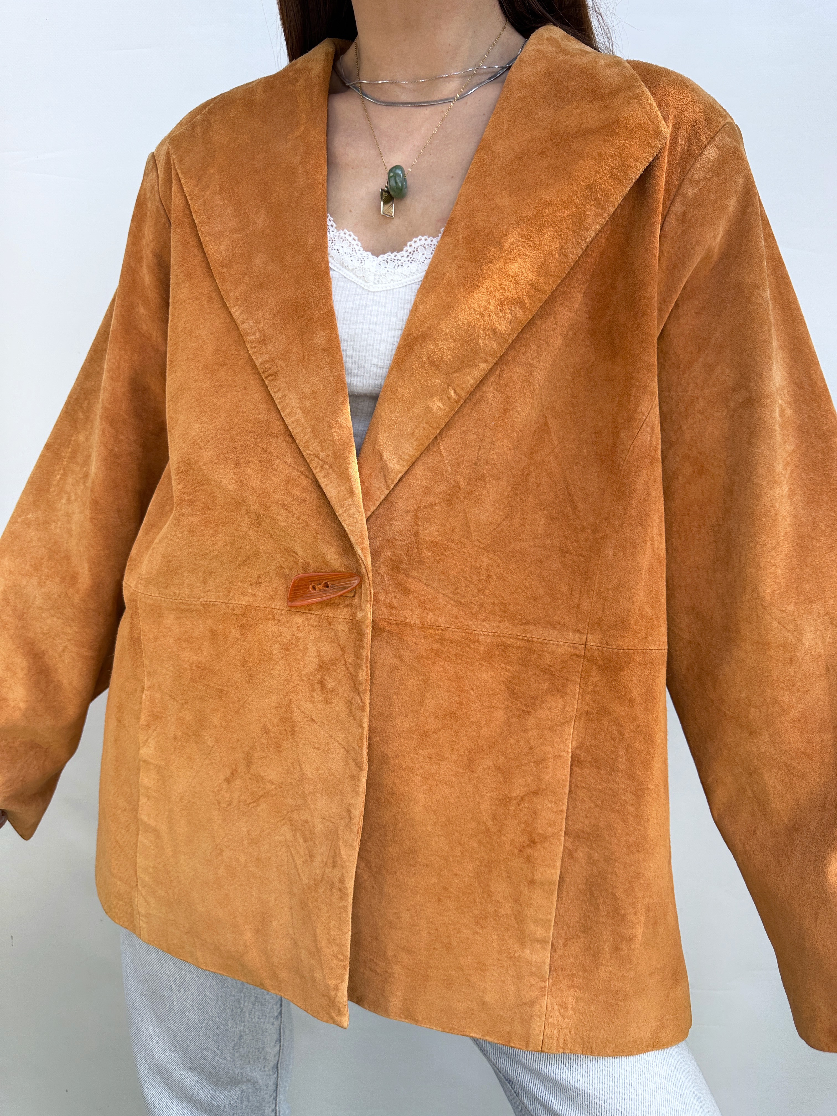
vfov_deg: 71.6
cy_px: 558
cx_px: 418
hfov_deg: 56.8
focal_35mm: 24
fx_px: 774
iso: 80
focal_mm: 6.86
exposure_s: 1/411
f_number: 1.78
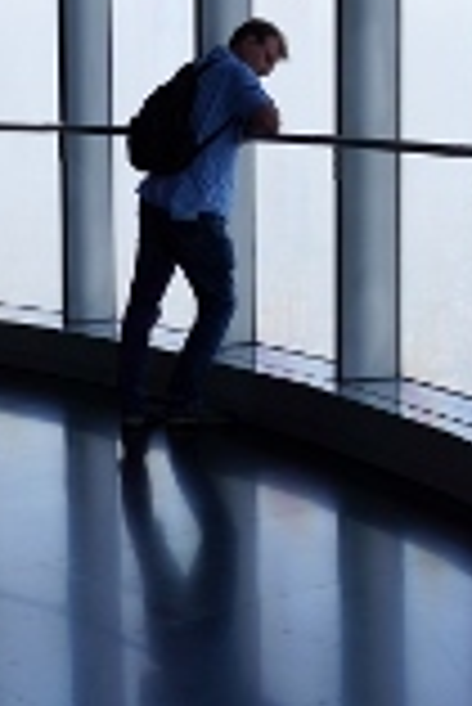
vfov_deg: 19.0
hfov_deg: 12.7
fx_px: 2100
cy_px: 180
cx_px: 443
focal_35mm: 107
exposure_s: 1/125
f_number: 10
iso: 100
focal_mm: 28
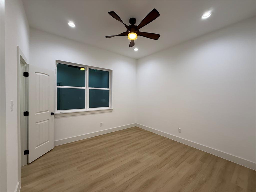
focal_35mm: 14
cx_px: 128
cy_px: 96
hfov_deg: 102.1
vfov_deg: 85.7
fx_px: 104
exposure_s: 1/120
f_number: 2.2
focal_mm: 2.22
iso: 160
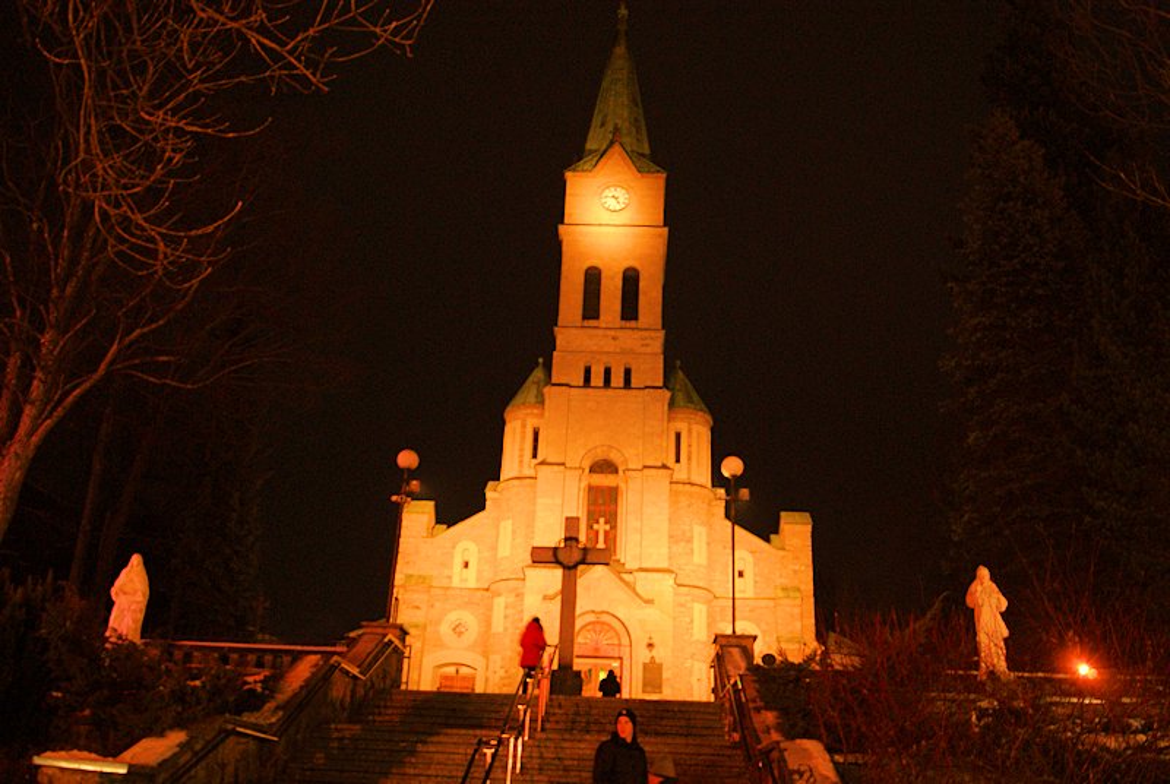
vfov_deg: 43.7
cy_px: 392
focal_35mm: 30
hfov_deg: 61.9
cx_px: 585
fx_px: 976
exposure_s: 1/4
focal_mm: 20
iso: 400
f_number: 3.5
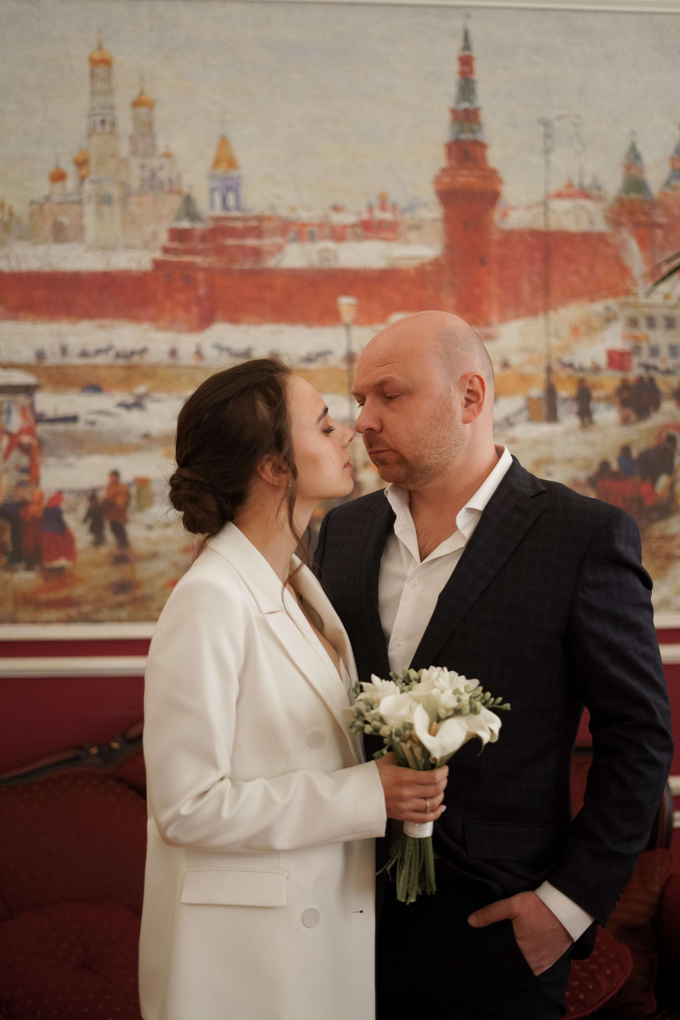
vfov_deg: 39.6
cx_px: 340
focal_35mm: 50
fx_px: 1417
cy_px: 510
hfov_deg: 27.0
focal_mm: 50
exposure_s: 1/500
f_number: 1.8
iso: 800
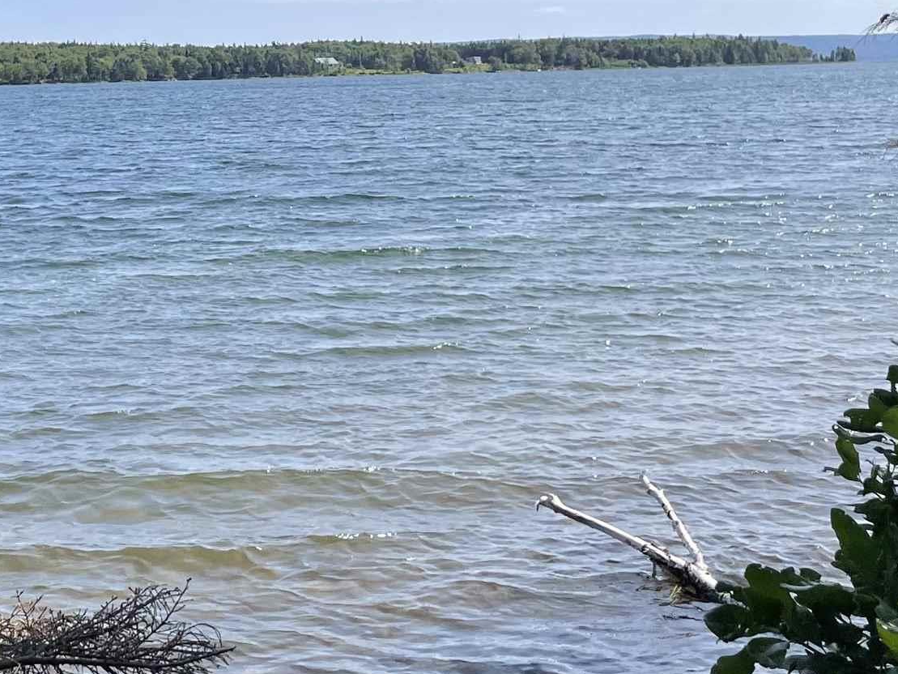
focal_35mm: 72
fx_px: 1868
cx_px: 229
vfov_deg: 20.2
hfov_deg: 26.7
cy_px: 126
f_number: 1.6
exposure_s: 1/4464
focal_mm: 4.2
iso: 32
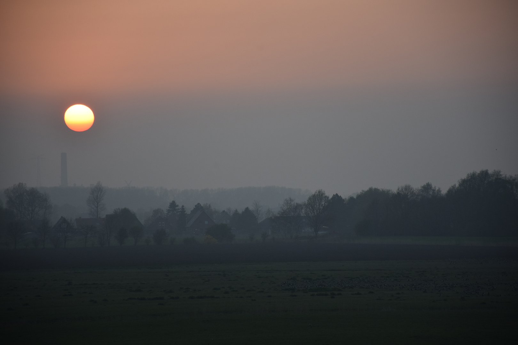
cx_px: 259
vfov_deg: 6.5
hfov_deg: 9.8
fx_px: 3021
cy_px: 172
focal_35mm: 210
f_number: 5.6
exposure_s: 1/500
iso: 320
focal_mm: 140
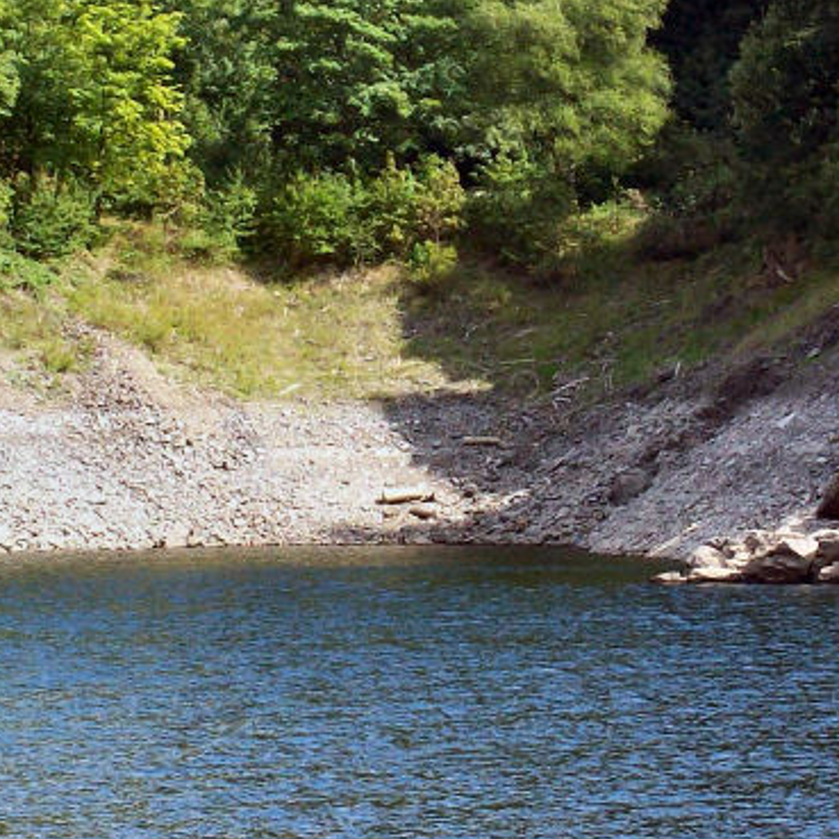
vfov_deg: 6.6
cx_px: 259
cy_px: 398
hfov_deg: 6.6
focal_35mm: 265
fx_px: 7267
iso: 80
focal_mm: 18
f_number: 4.8
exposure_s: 1/190
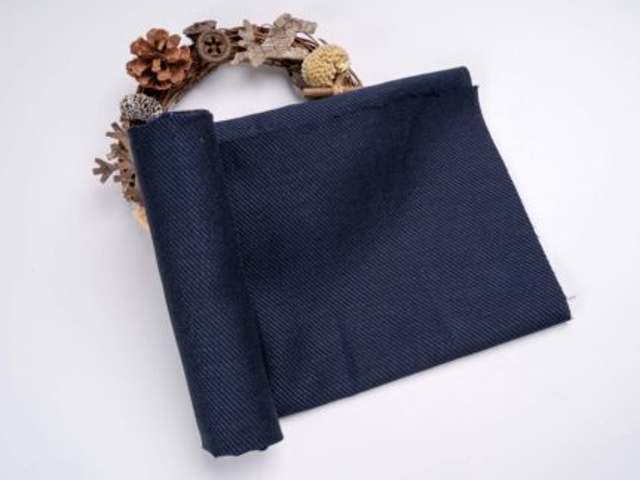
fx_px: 721
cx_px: 331
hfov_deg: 47.9
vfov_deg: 36.8
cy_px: 234
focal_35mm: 39
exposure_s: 1/125
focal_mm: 35
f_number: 16
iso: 100
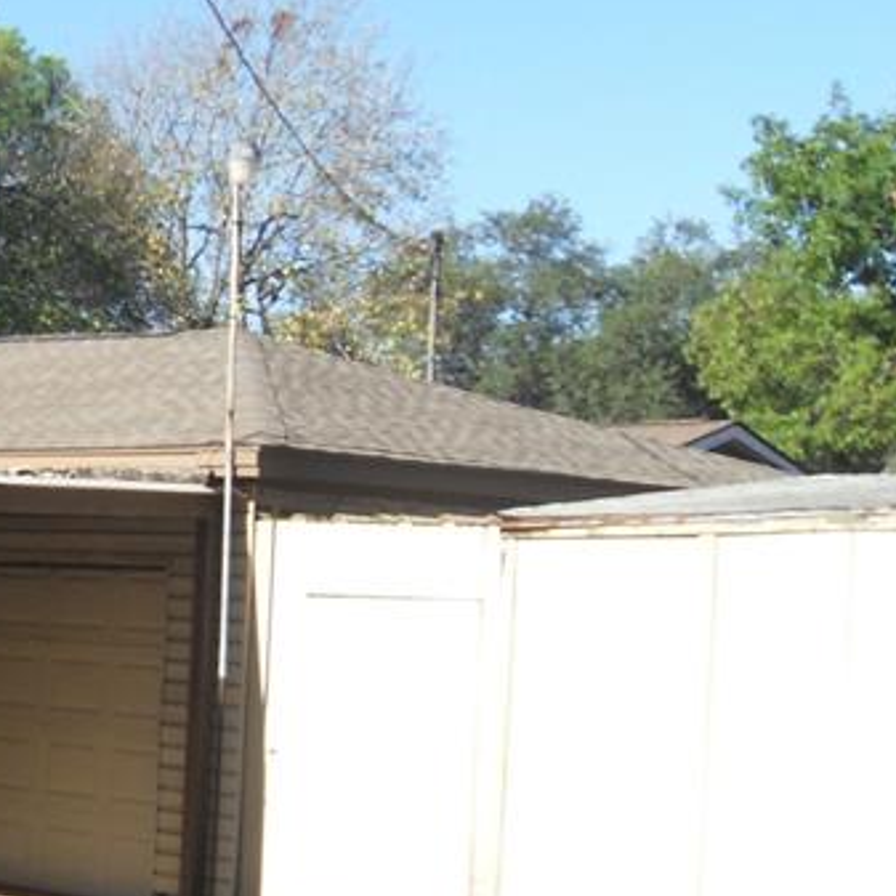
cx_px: -290
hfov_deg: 17.3
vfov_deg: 18.4
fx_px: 2753
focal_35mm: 94
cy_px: 662
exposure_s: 1/125
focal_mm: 6.3
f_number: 8.2
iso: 80
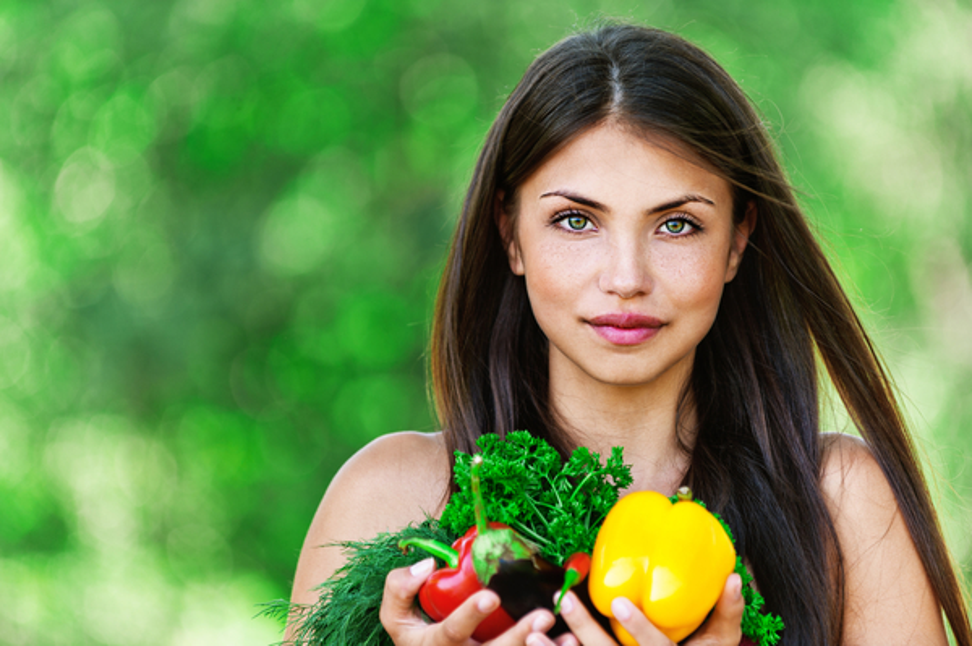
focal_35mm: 200
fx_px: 5395
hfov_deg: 10.3
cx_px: 486
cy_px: 323
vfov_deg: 6.9
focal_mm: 200
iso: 200
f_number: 4
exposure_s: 1/200
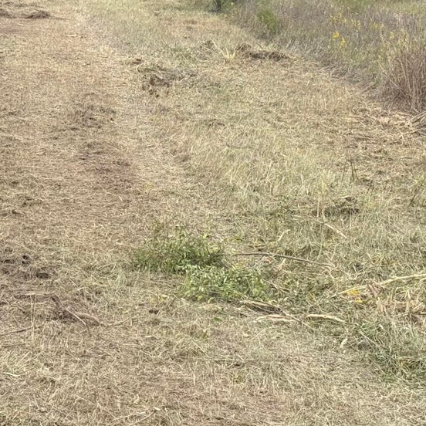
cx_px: 182
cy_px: 137
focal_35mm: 105
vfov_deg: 16.5
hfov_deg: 16.6
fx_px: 1462
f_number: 1.78
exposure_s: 1/1167
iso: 80
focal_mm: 6.76
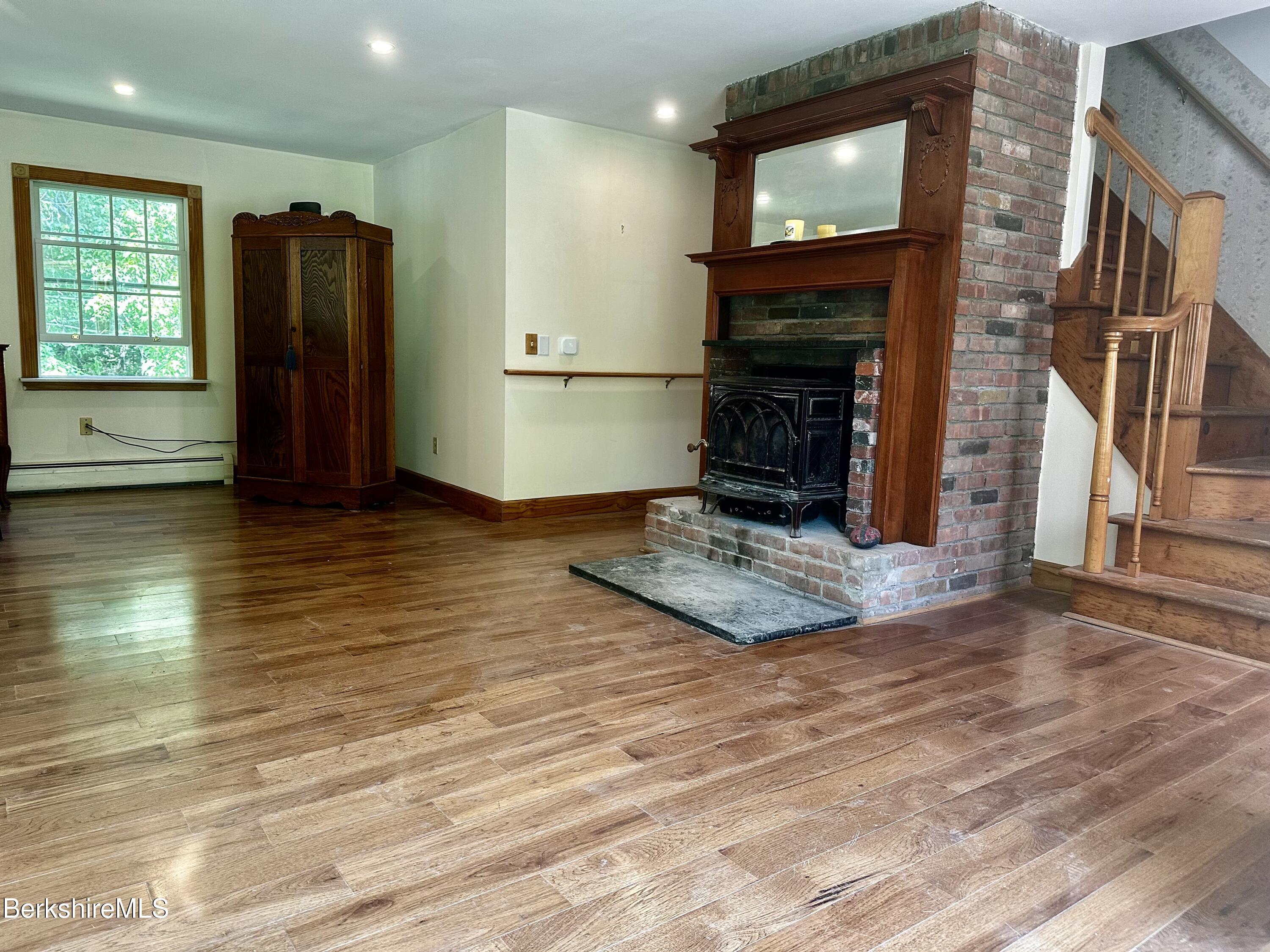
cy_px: 476
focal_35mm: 24
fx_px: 881
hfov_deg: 71.6
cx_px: 635
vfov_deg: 56.8
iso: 250
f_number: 1.78
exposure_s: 1/109
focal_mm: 6.86
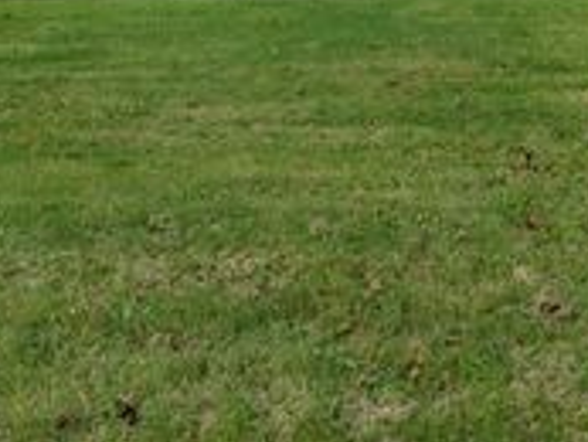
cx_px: 343
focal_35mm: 78
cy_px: 49
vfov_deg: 18.6
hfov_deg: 25.0
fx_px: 1326
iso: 80
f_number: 3
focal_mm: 4.9
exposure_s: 1/400
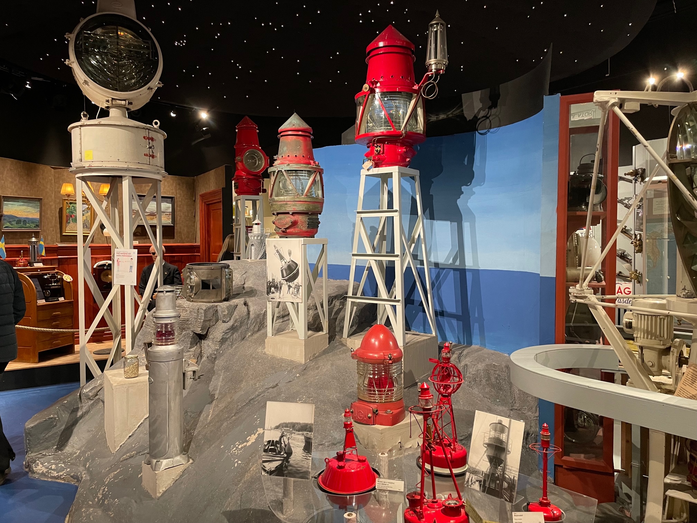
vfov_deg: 53.1
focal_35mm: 26
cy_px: 262
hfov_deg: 67.3
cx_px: 348
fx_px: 524
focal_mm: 4.2
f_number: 1.6
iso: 200
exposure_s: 1/50
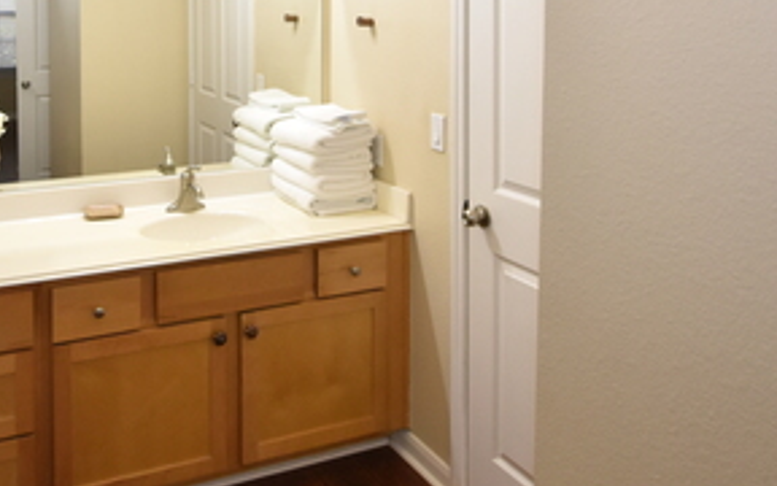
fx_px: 720
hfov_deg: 54.9
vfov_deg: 34.6
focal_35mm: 34
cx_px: 227
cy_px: 23
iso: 1000
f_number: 4
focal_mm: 10
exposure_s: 1/125
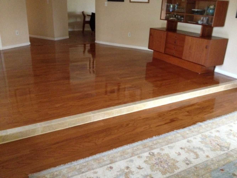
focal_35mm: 35
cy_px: 89
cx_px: 118
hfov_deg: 52.6
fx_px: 240
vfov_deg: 40.7
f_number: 2.4
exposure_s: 1/15
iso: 640
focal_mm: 4.28
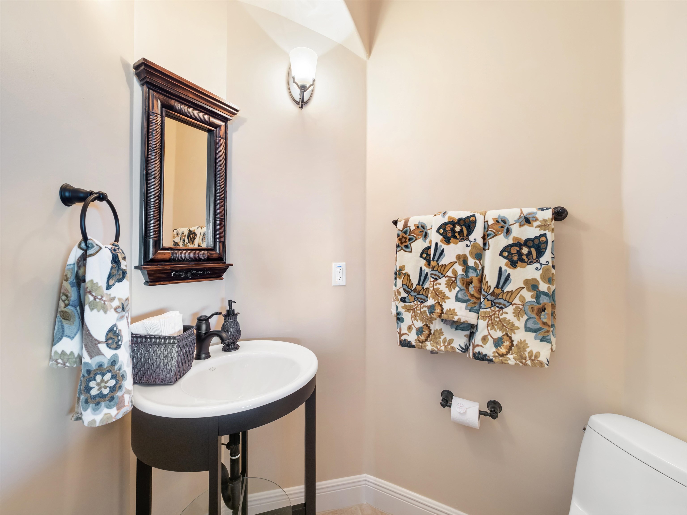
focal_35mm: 14
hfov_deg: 102.1
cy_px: 258
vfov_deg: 85.7
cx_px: 344
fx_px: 278
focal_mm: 7
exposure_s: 1/1.25
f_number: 7.1
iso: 200
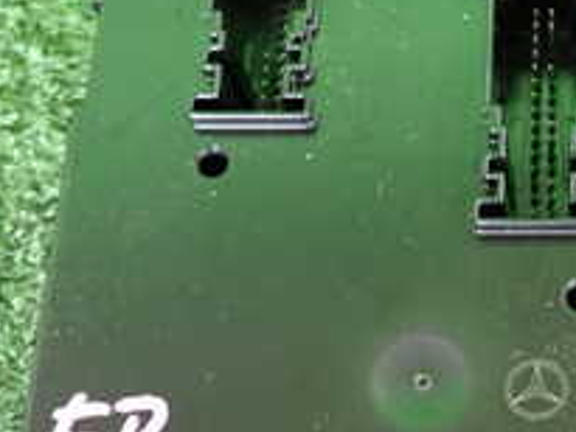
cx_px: 587
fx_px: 1215
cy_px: 370
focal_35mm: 73
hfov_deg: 25.3
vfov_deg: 19.9
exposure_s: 1/30
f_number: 2
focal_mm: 4.5
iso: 250
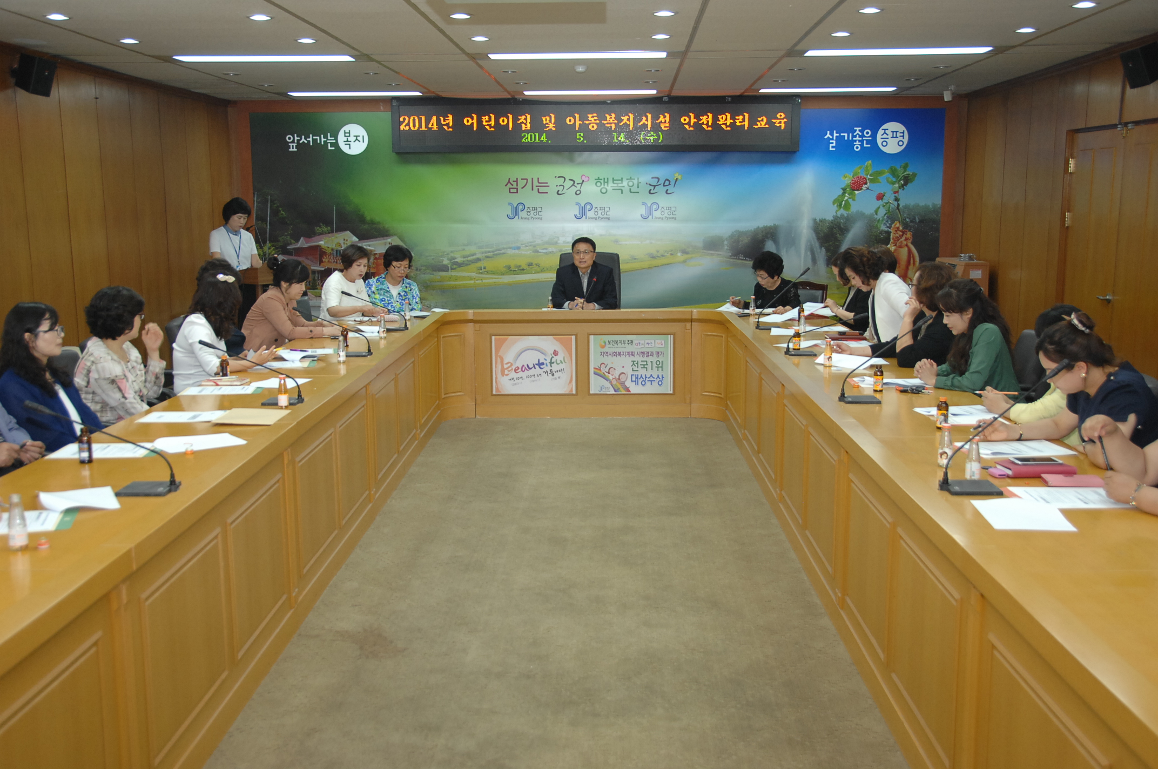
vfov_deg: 36.8
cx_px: 579
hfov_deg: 53.2
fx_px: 1157
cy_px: 384
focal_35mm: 36
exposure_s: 1/60
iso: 400
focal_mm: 24
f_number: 3.8
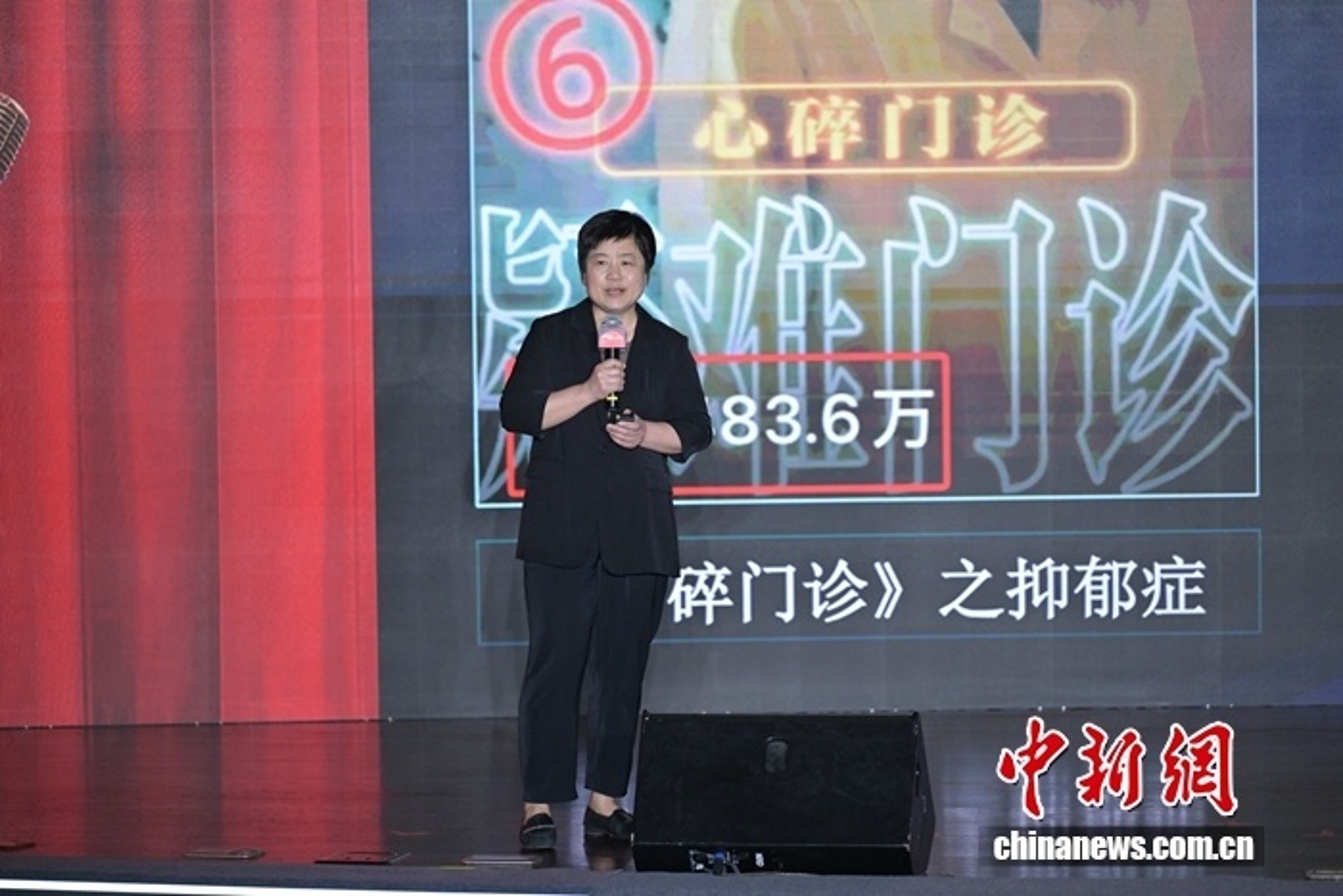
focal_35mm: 170
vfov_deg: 8.1
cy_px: 448
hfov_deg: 12.1
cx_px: 672
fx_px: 6343
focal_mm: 170
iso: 2000
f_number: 2.8
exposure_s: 1/640
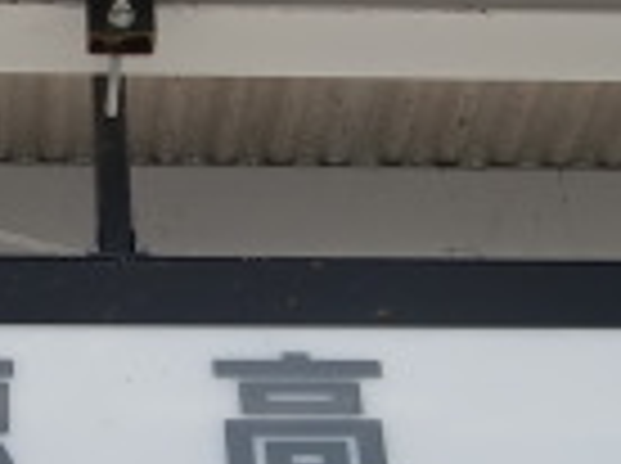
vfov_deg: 11.4
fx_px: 2328
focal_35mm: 130
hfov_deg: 15.1
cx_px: 90
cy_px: 239
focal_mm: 4.9
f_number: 2.6
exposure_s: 1/320
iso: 64
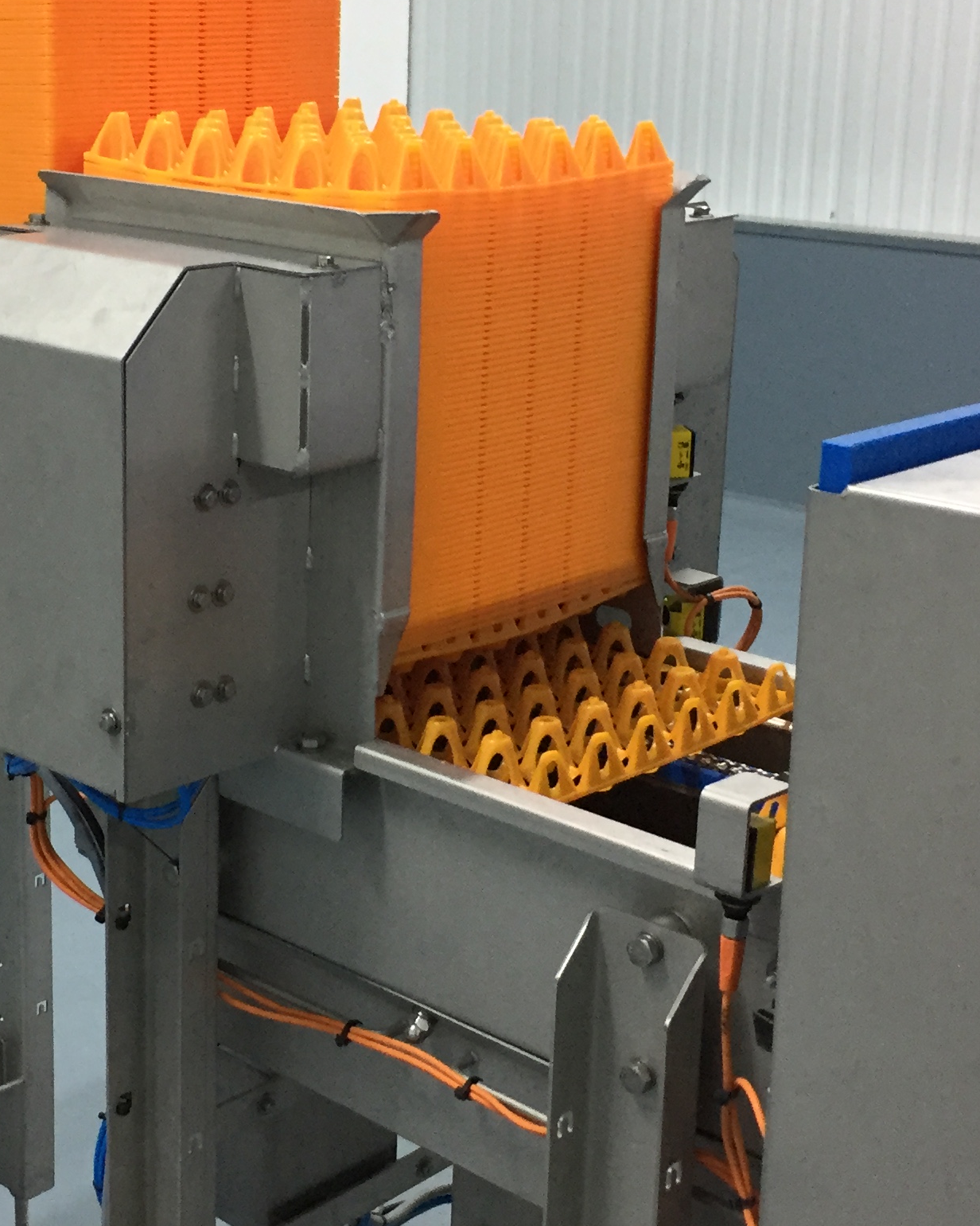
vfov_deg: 31.4
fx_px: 2175
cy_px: 545
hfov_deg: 25.1
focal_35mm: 60
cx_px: 234
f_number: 2.2
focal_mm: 4.15
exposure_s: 1/33
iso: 160
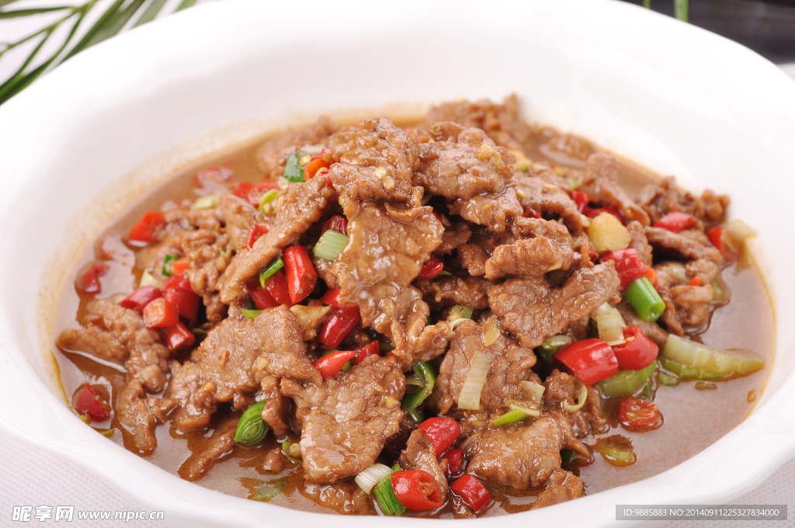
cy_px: 264
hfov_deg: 22.6
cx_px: 398
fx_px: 1985
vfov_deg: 15.1
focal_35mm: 90
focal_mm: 60
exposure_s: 1/160
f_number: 10
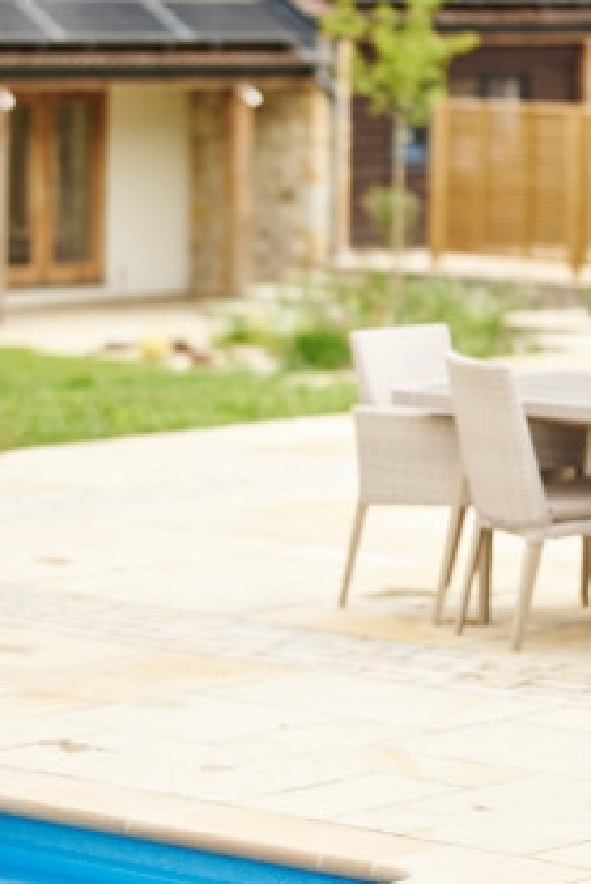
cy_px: 528
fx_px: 4325
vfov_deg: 11.7
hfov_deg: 7.8
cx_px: 184
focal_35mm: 176
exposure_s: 1/8000
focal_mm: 85
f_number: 1.8
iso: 320
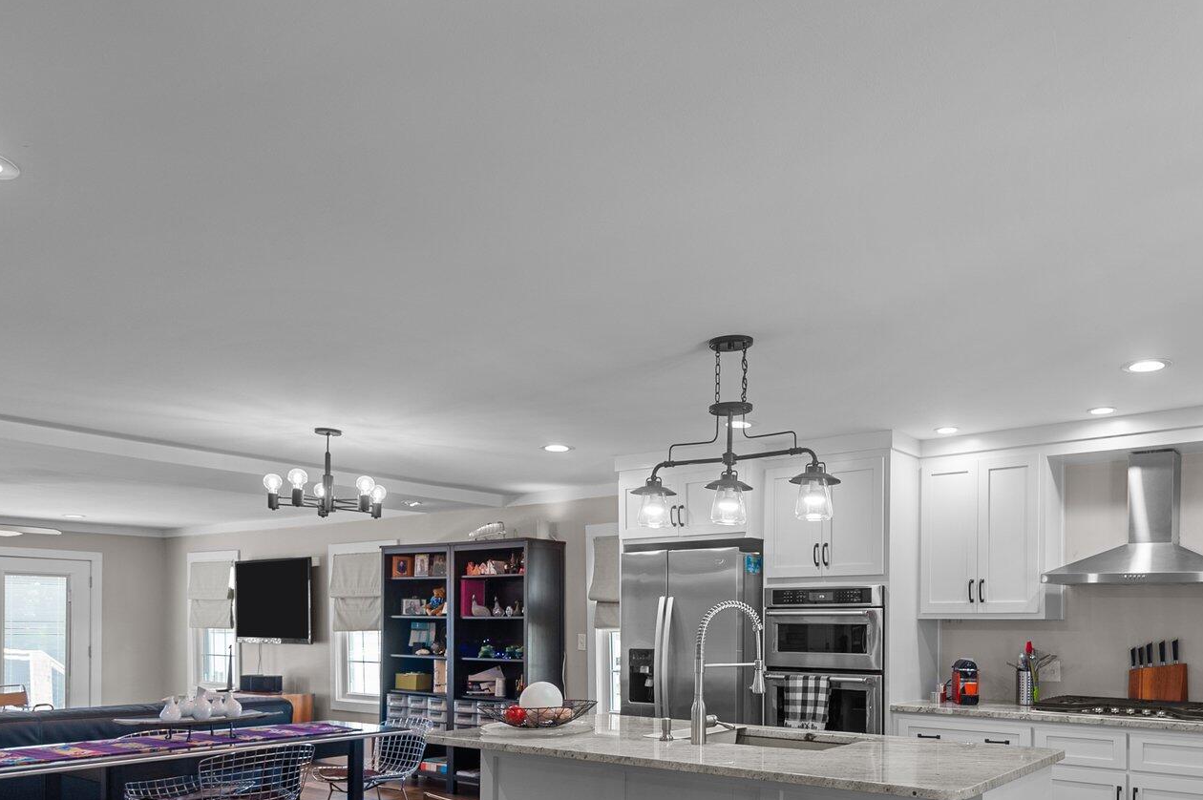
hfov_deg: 67.2
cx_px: 820
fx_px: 868
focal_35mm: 26
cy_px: 615
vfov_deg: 47.4
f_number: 4
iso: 400
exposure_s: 1/30
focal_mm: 16
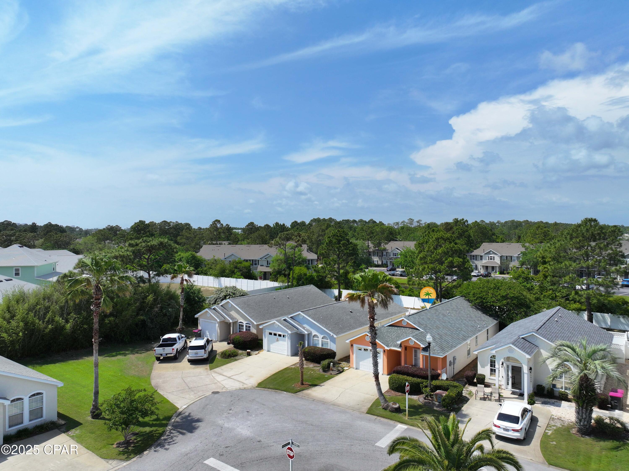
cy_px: 236
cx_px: 314
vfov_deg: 56.8
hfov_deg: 71.6
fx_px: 436
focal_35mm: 24
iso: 110
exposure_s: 1/2500
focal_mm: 12.29
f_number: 2.8
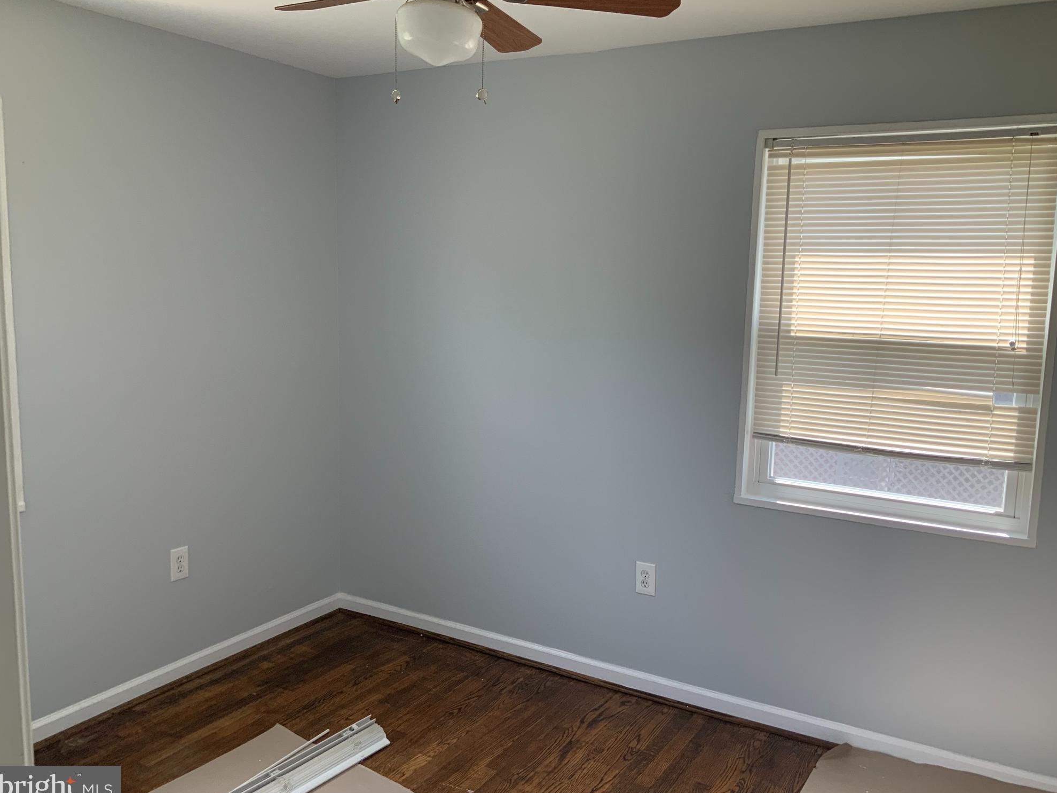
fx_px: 916
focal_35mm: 30
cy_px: 399
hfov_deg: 60.0
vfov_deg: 46.8
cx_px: 534
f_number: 1.8
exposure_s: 1/120
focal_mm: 3
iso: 40
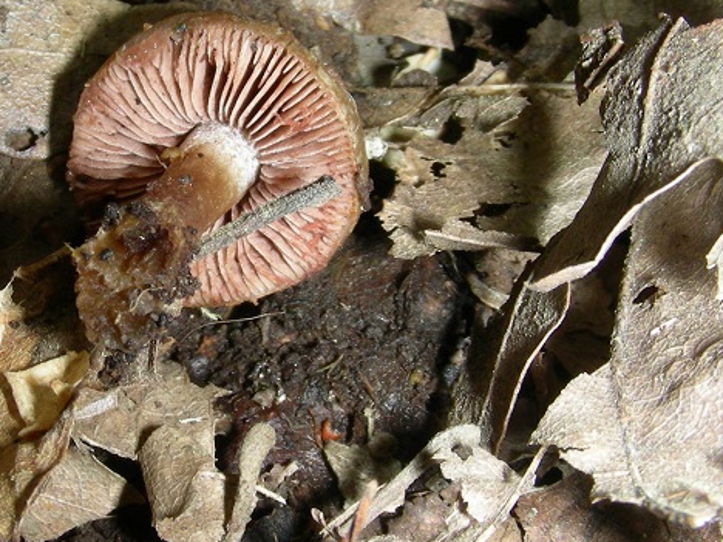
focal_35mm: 65
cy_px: 212
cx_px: 247
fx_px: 1358
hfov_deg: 29.6
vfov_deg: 22.5
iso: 50
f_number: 6.8
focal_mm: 6.3
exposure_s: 1/60.1
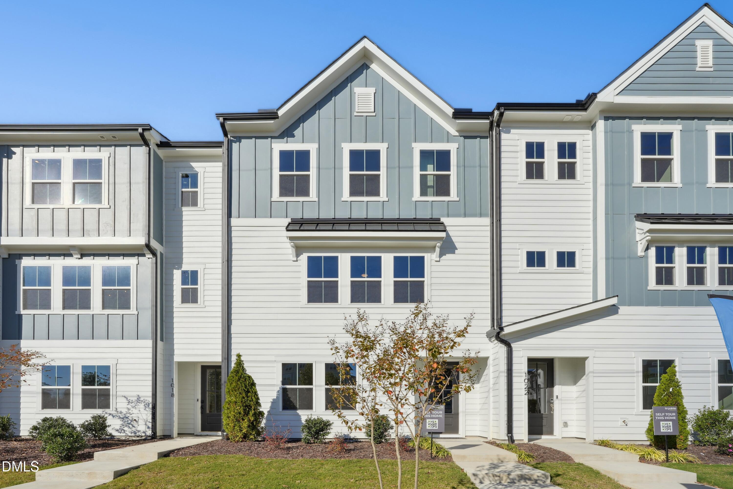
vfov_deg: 73.7
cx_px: 366
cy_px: 244
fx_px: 326
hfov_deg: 96.7
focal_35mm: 16
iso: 100
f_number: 11
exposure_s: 1/400
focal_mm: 16
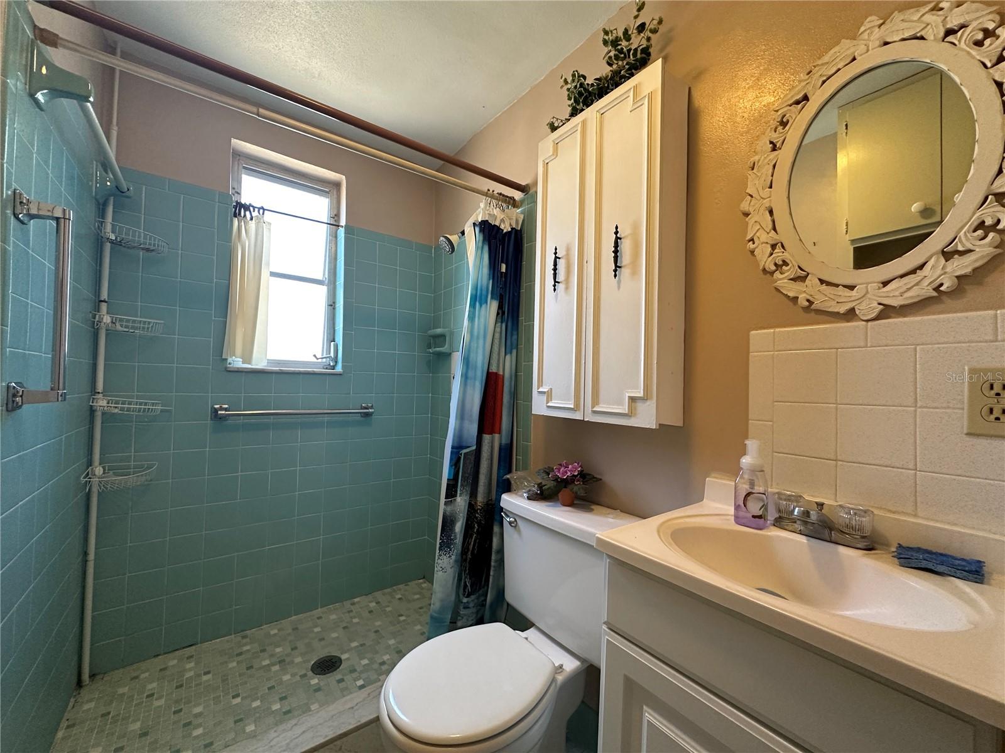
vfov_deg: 85.7
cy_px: 376
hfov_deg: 102.1
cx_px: 502
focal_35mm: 14
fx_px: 406
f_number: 2.2
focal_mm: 2.22
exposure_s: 1/120
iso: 320
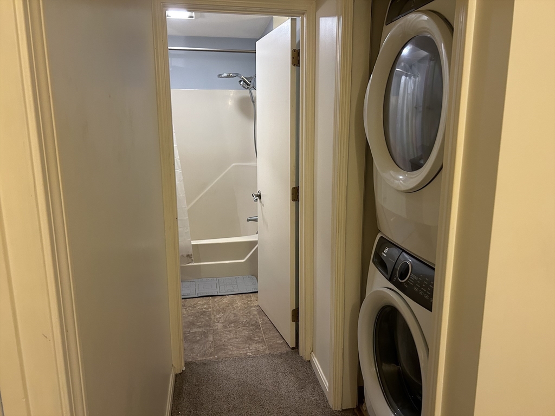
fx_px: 417
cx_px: 278
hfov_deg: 67.3
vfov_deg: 53.1
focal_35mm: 26
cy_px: 208
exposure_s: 1/60
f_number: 1.5
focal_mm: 5.7
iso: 200
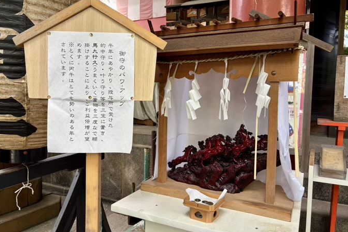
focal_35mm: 28
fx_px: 271
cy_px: 114
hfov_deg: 65.4
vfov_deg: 46.4
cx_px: 169
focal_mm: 5.96
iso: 50
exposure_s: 1/121
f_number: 1.6
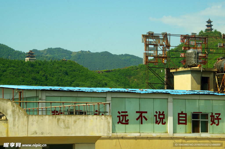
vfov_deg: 9.3
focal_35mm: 147
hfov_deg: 14.0
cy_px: 74
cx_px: 112
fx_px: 917
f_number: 11
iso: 160
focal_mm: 97.5
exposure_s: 1/320
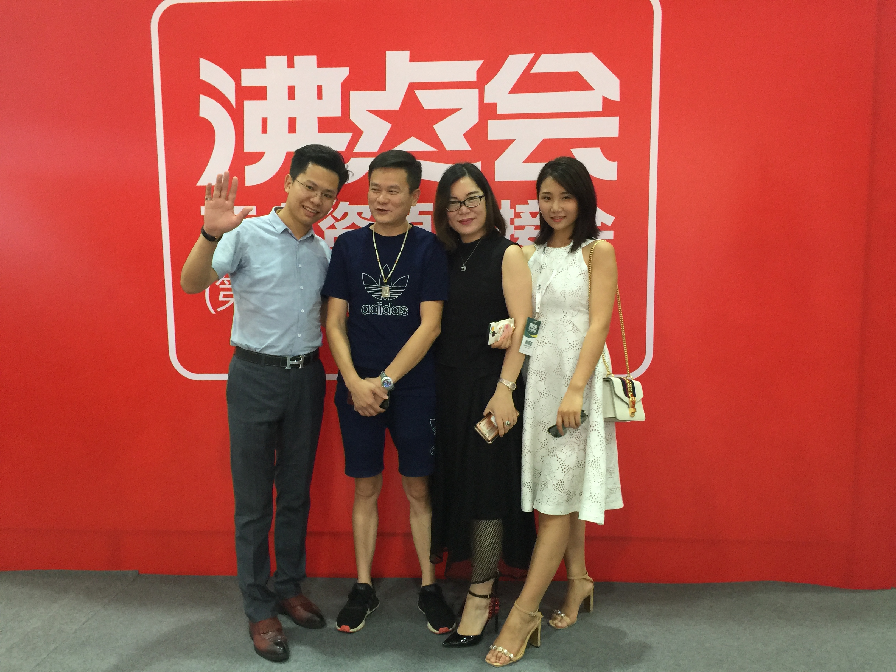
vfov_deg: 48.2
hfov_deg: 61.7
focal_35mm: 29
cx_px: 448
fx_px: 751
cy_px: 336
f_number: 2.2
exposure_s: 1/17
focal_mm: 4.15
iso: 100
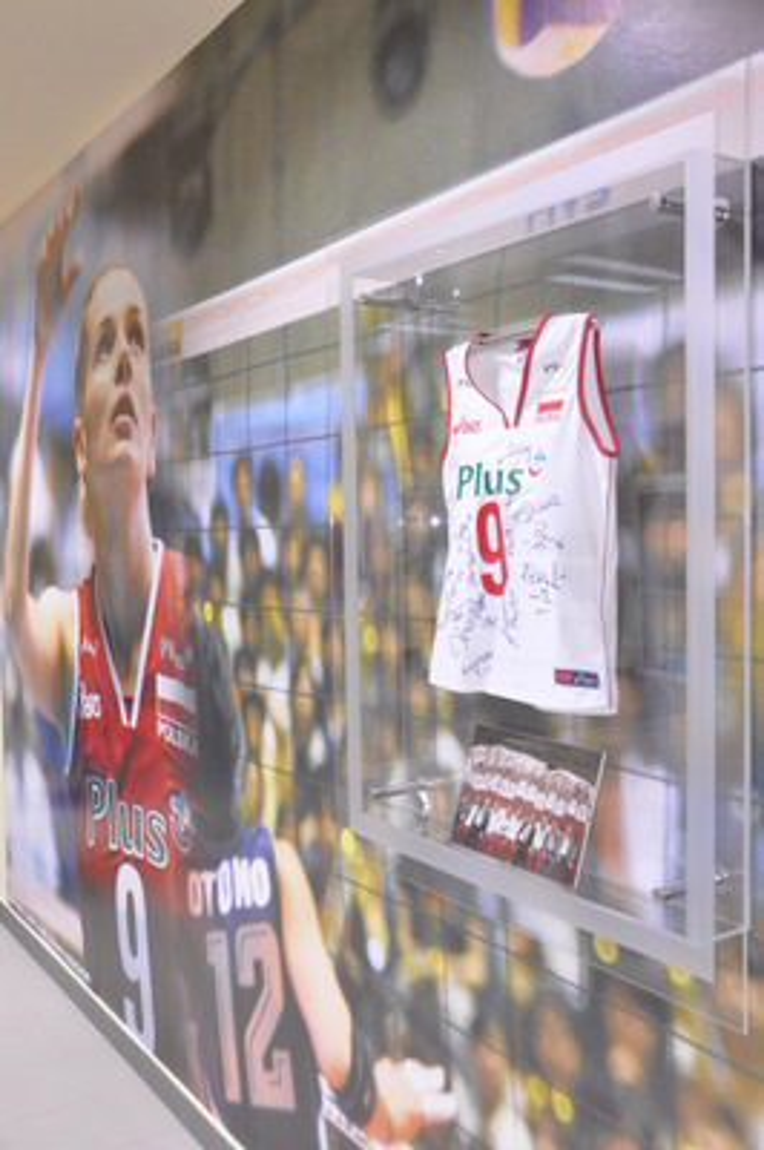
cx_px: 382
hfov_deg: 36.8
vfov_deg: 53.2
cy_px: 575
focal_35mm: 36
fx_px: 1148
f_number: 5.6
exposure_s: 1/125
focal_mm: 24
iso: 3200
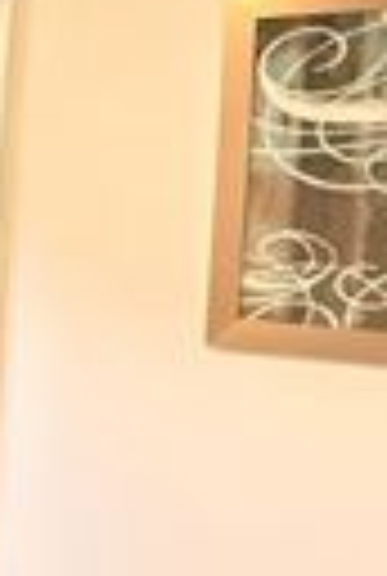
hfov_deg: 14.2
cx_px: -403
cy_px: 256
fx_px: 1283
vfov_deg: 25.3
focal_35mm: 80
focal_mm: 2.22
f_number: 2.2
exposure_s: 1/24
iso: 2500
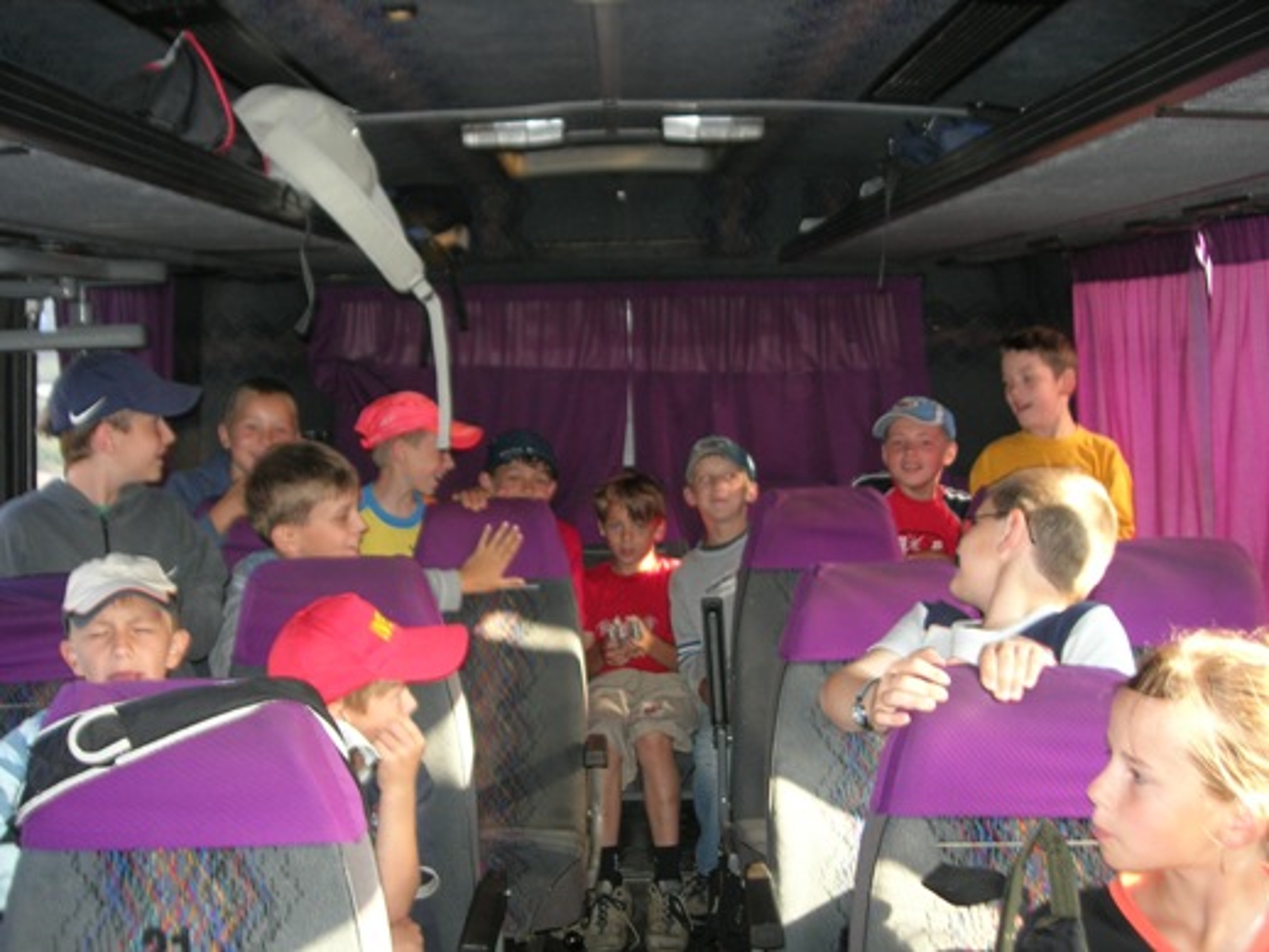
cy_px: 476
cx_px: 634
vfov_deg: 37.7
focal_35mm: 38
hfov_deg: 49.0
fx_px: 1394
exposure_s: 1/60.1
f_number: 2.8
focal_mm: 7.8
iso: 73
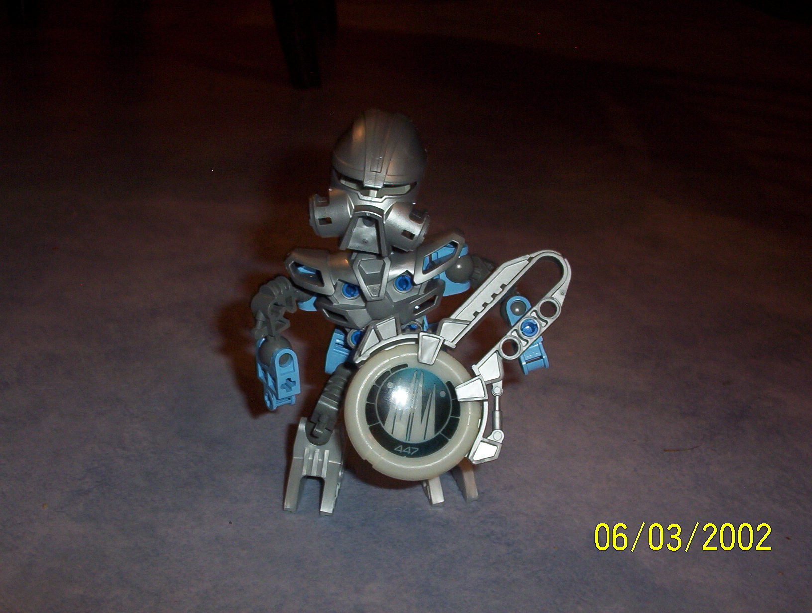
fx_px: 917
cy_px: 306
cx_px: 406
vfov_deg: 37.0
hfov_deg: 47.8
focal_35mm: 39
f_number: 4.5
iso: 140
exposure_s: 1/30
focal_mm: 6
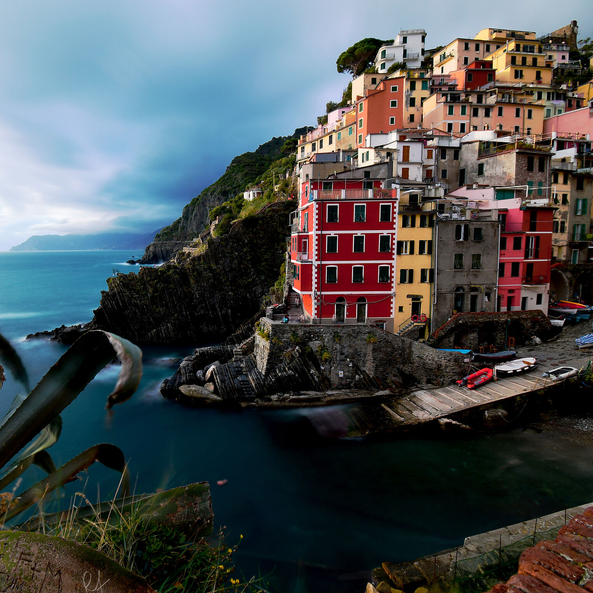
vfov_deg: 74.8
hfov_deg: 73.6
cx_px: 224
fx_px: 388
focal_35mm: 20
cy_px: 293
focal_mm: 10
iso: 100
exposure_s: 20
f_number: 6.3
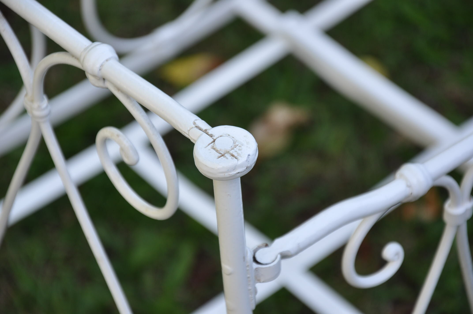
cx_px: 236
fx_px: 2067
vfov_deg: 8.7
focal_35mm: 158
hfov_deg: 13.1
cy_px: 157
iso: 250
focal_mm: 105
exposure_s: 1/125
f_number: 5.6
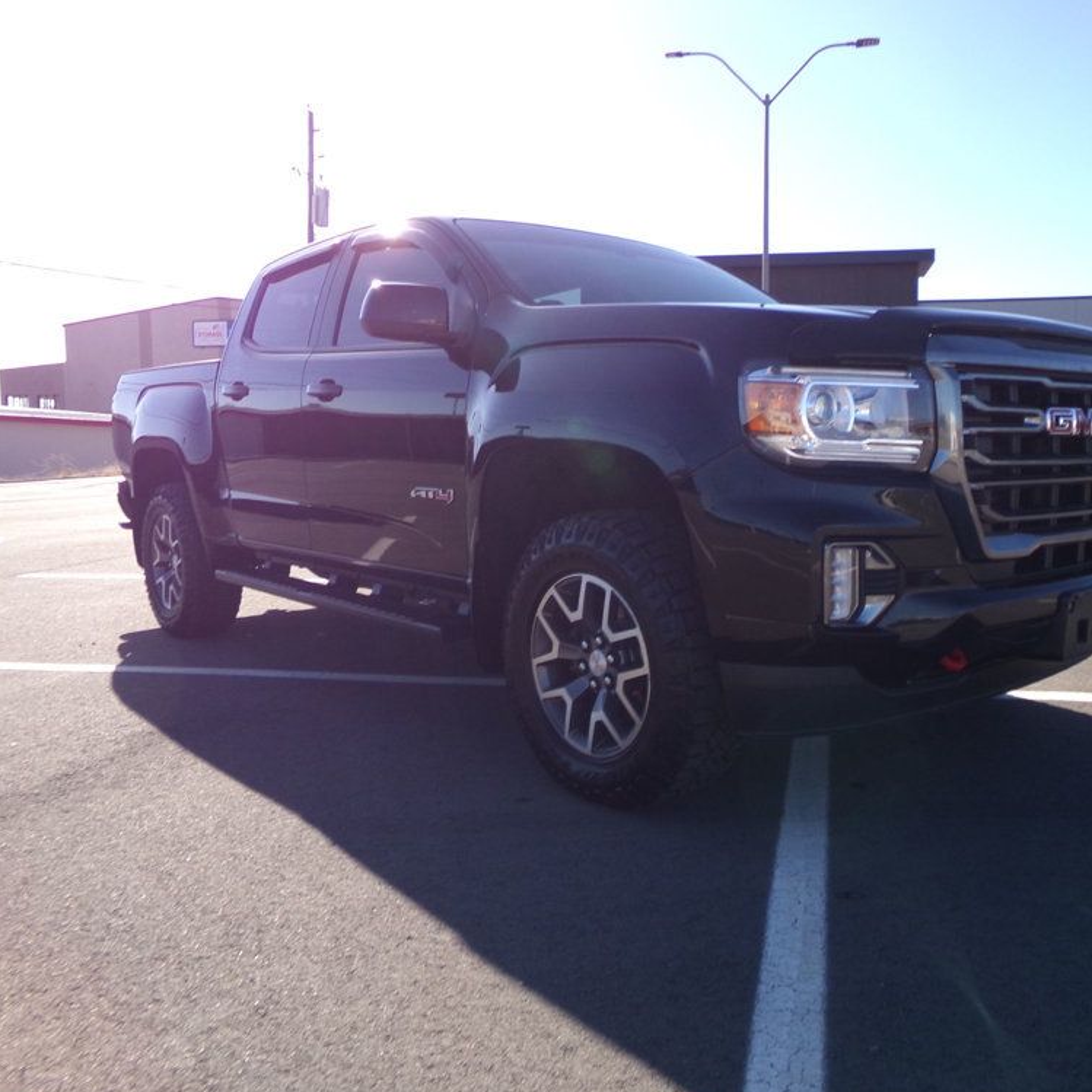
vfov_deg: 55.6
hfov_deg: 55.3
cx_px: 650
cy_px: 547
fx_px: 1035
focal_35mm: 29
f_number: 11.07
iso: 102
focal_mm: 4.3
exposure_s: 1/60
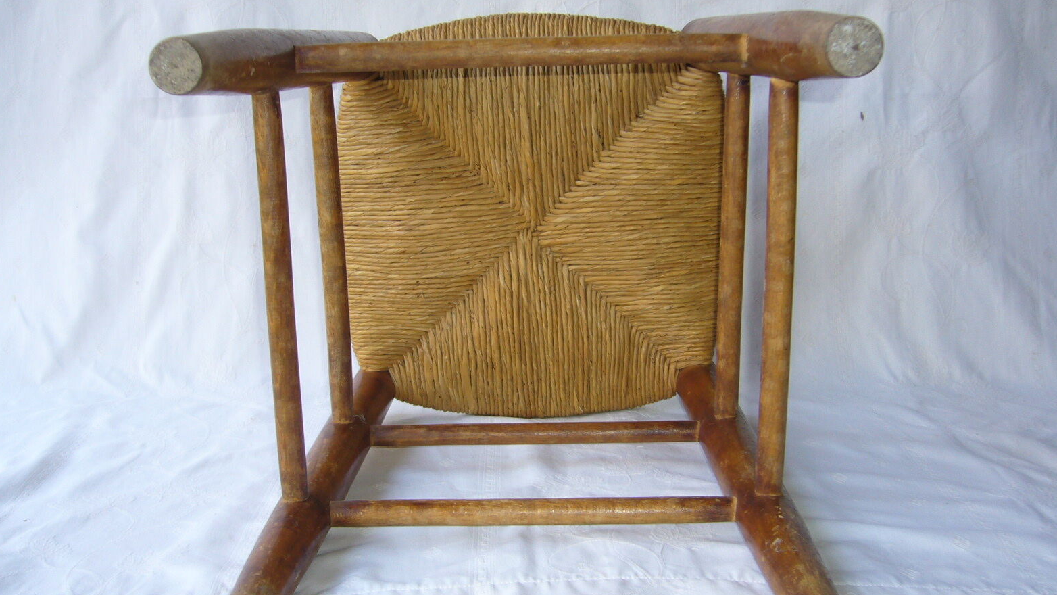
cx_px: 533
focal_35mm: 39
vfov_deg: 30.4
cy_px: 333
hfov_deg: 51.6
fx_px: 1093
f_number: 2.8
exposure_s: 1/60
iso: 80
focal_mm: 5.8
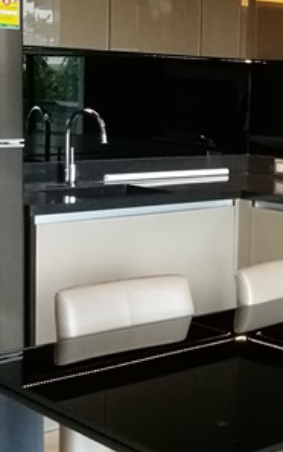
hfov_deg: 16.4
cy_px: 178
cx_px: 315
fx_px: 949
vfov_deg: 26.7
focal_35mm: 77
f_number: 2.2
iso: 500
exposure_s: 1/25
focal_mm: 4.5
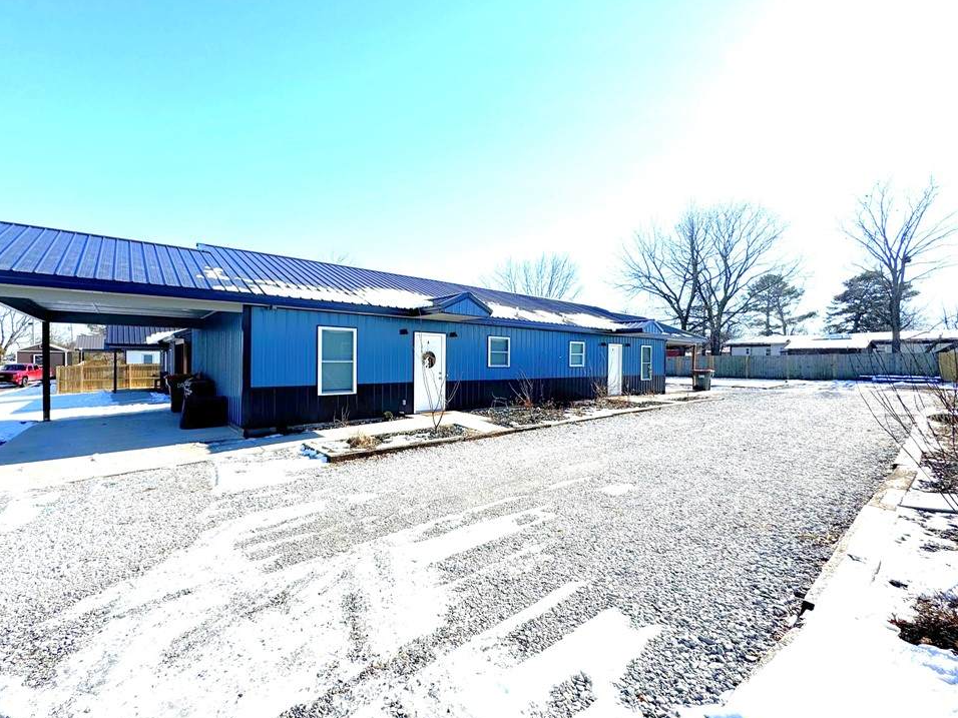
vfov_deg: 81.7
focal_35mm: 15
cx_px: 446
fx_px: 415
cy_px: 364
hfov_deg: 98.0
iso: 50
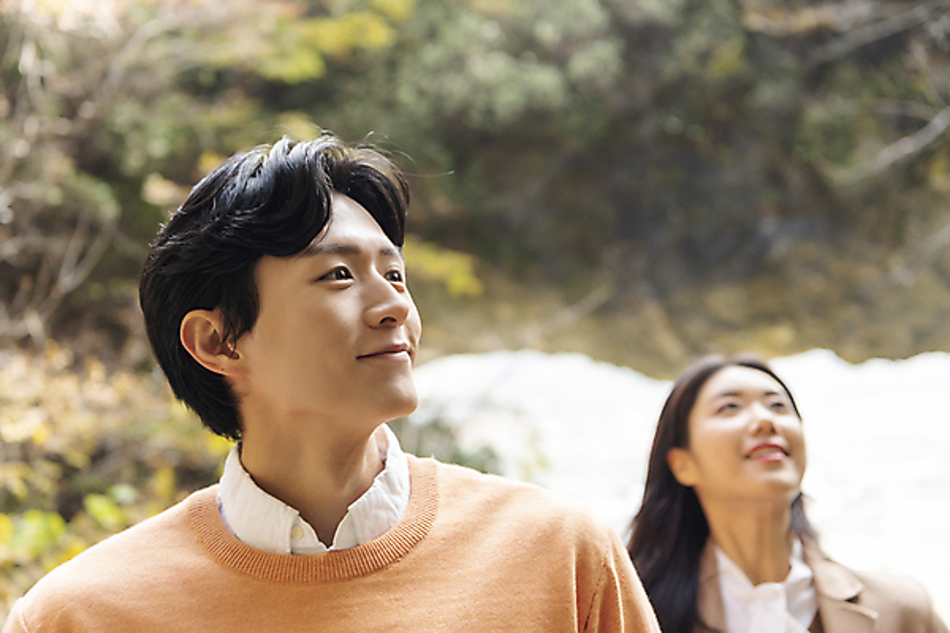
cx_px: 475
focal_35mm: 55
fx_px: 1451
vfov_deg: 24.6
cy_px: 316
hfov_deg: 36.2
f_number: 4
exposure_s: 1/160
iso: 200
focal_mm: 55
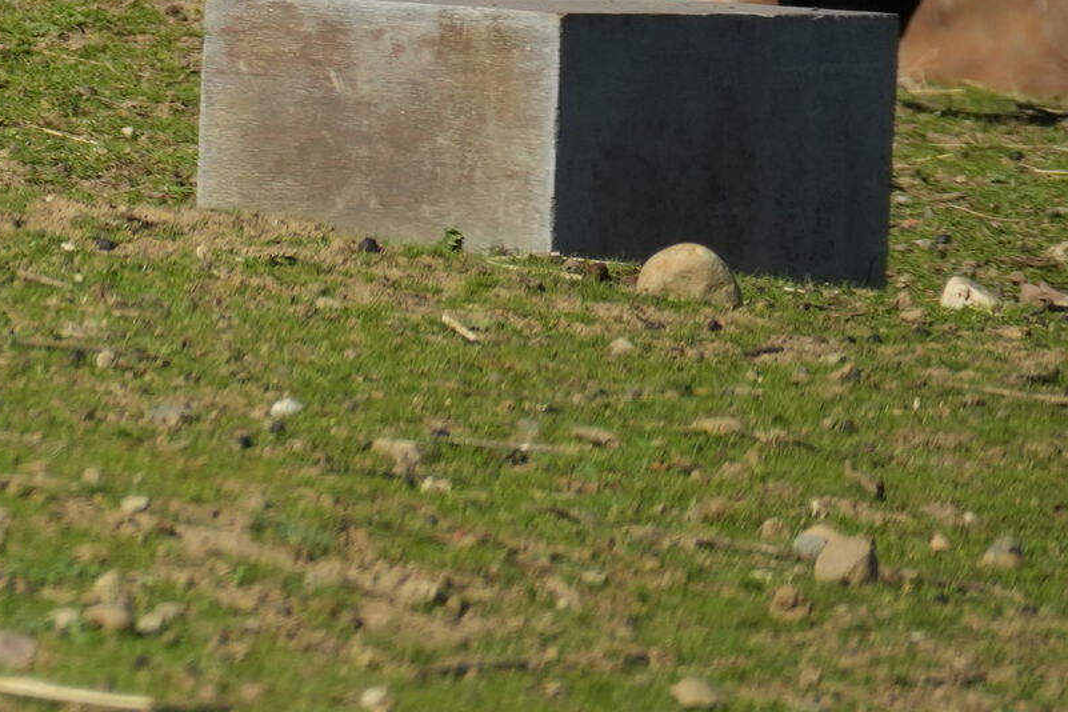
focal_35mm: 1617
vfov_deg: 0.9
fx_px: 47967
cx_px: -1105
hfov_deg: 1.3
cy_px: 29
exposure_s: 1/1600
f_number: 7.1
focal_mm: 300
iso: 400
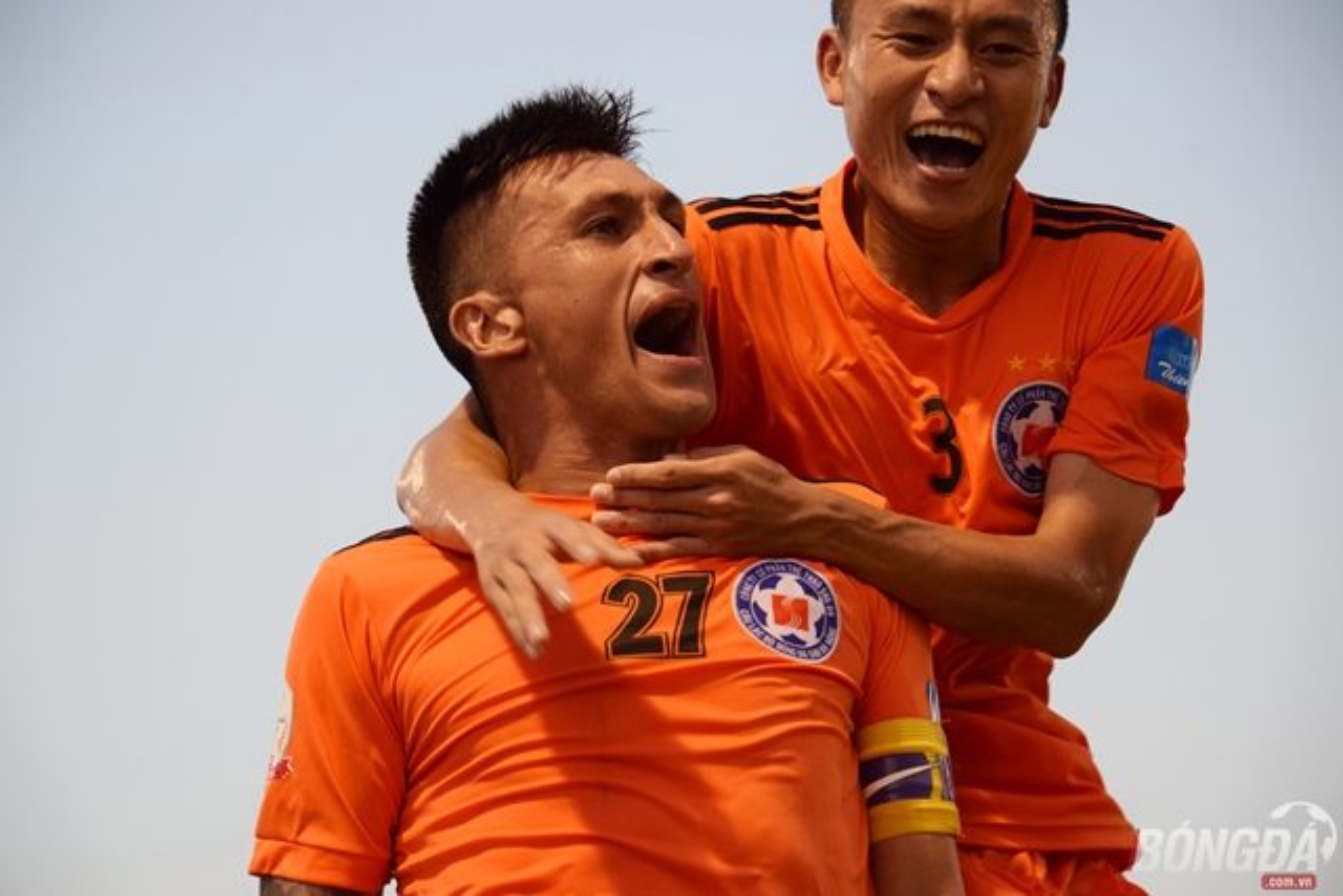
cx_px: 672
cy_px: 448
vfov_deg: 9.9
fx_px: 5149
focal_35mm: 138
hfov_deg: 14.9
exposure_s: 1/500
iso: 1250
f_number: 4.5
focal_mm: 92
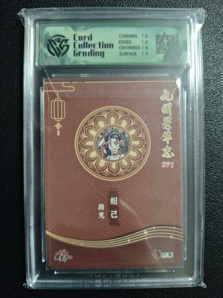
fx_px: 223
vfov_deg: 67.3
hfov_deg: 53.1
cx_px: 112
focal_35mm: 26
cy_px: 149
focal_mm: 4.94
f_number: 1.5
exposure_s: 1/200
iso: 800
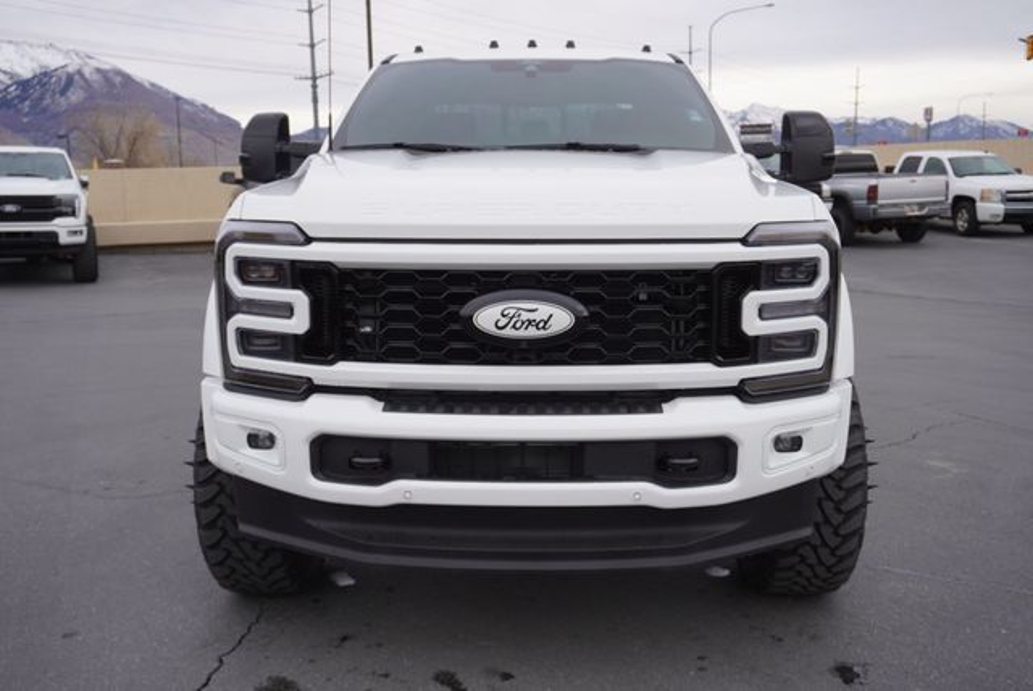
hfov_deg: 55.1
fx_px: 991
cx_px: 516
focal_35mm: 34
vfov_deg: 38.4
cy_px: 346
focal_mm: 23
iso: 100
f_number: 5
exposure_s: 1/100
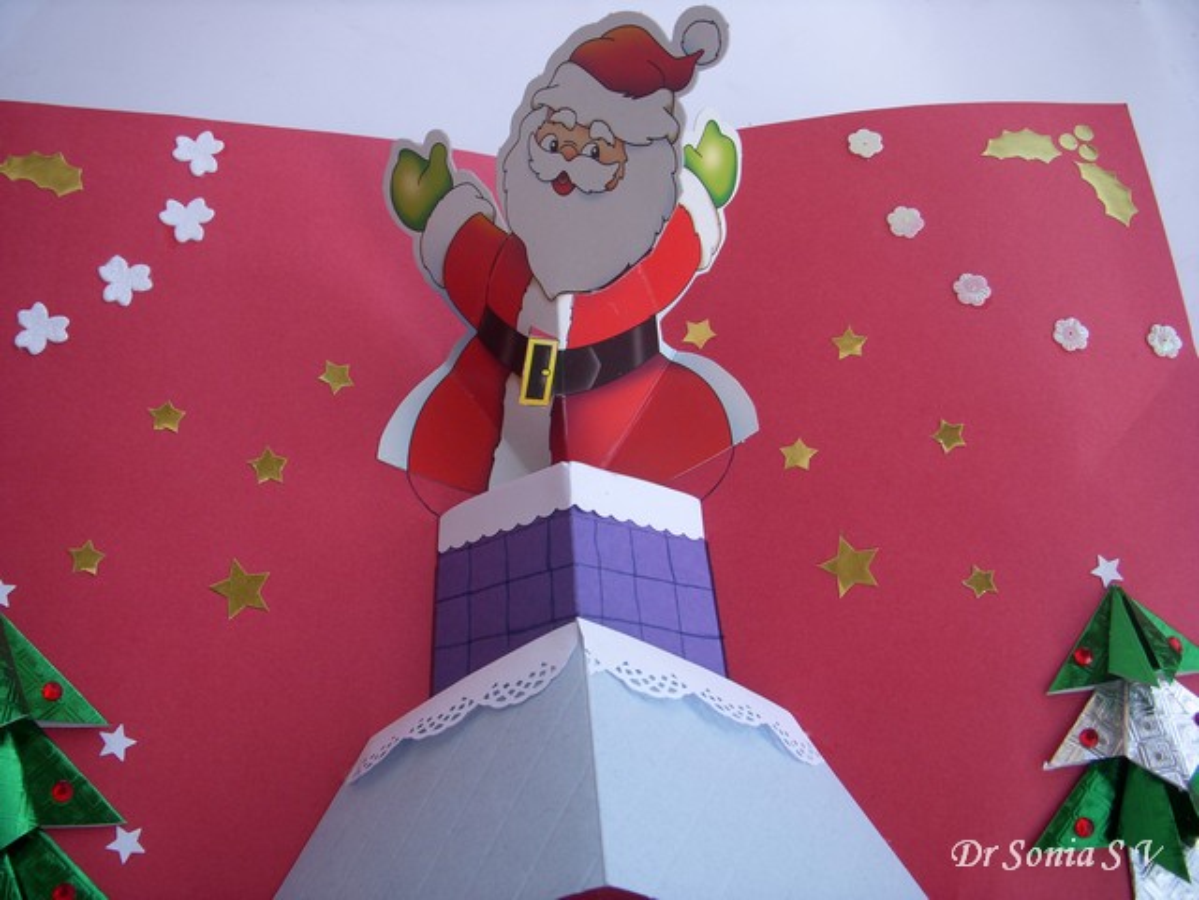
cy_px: 450
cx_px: 600
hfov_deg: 49.0
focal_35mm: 38
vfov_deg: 37.7
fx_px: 1316
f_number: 3.3
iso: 100
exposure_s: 1/80
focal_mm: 6.3
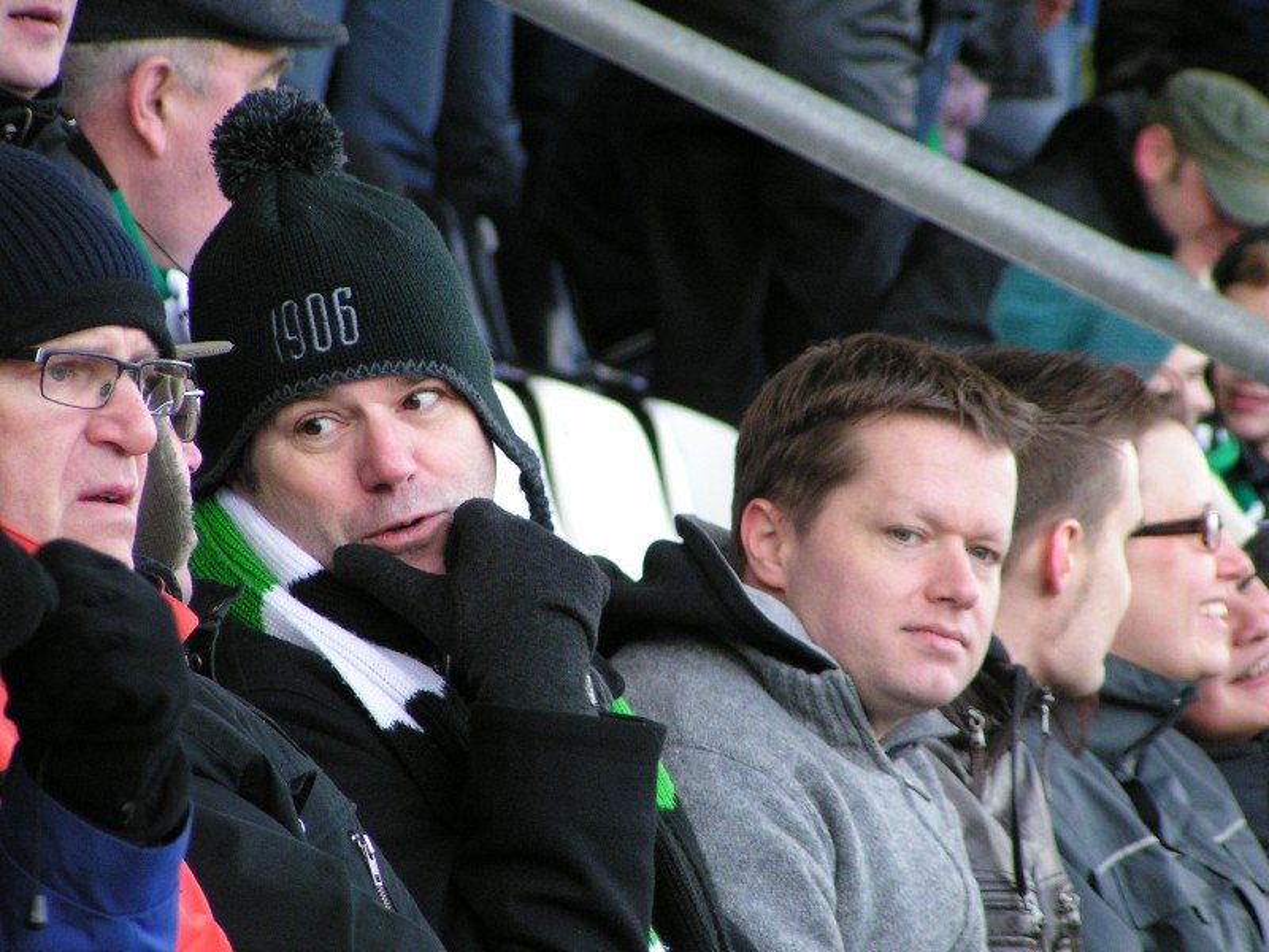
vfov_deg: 5.0
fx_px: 10888
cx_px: 634
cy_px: 476
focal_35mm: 297
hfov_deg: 6.7
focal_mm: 45.4
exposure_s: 1/200
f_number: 3.5
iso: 200
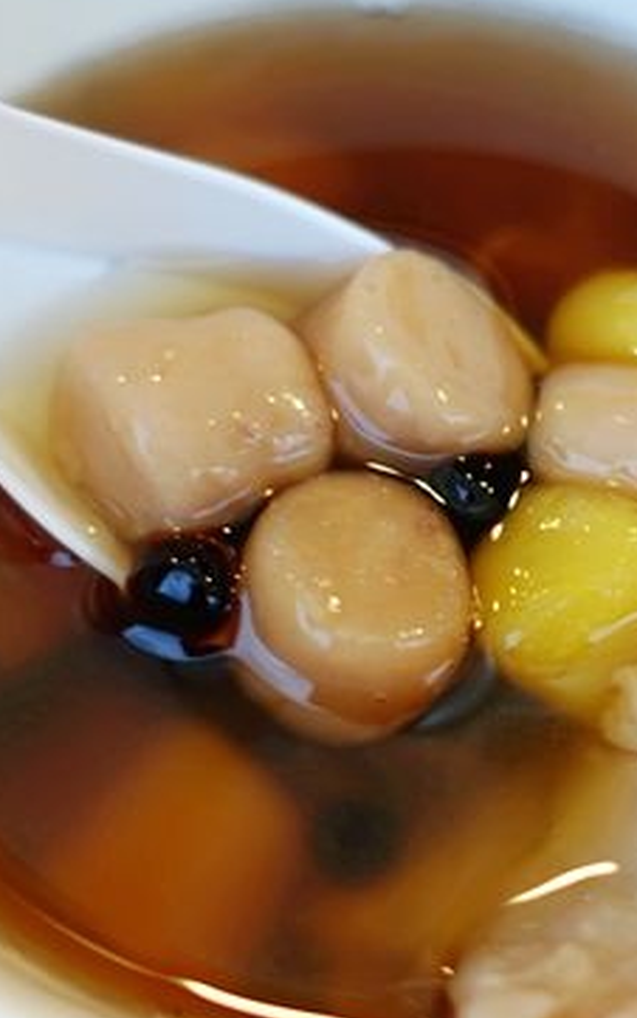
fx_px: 1221
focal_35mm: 44
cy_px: 523
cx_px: 536
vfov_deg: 45.2
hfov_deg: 28.4
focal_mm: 8.8
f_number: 1.8
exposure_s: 1/30
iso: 125
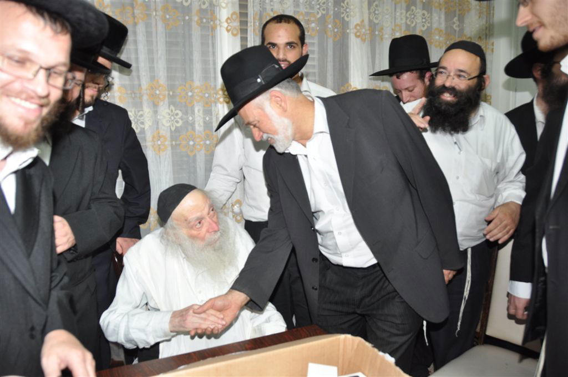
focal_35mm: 27
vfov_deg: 47.8
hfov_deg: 67.4
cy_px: 188
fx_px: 425
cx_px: 284
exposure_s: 1/60
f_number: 5
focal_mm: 18
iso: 400
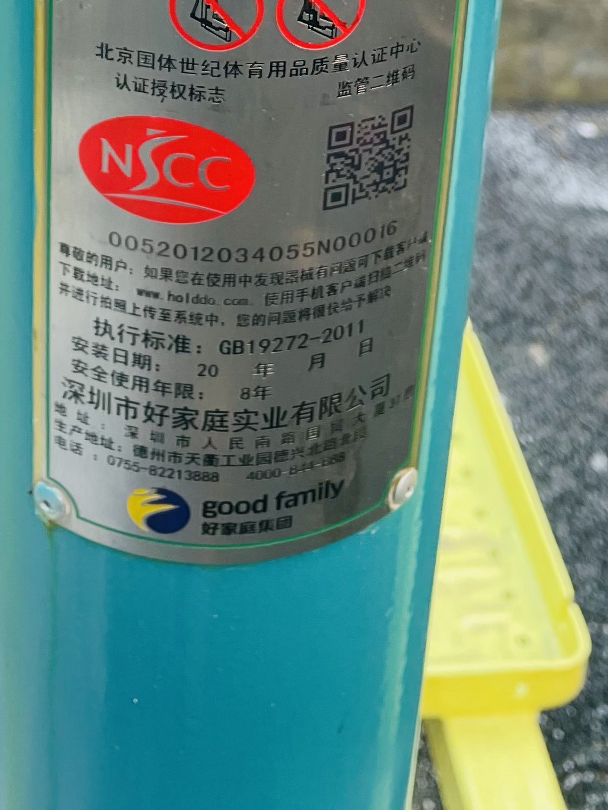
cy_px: -165
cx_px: 272
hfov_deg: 21.6
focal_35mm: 68
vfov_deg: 25.6
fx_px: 1593
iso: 32
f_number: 1.6
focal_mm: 4.2
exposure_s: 1/144
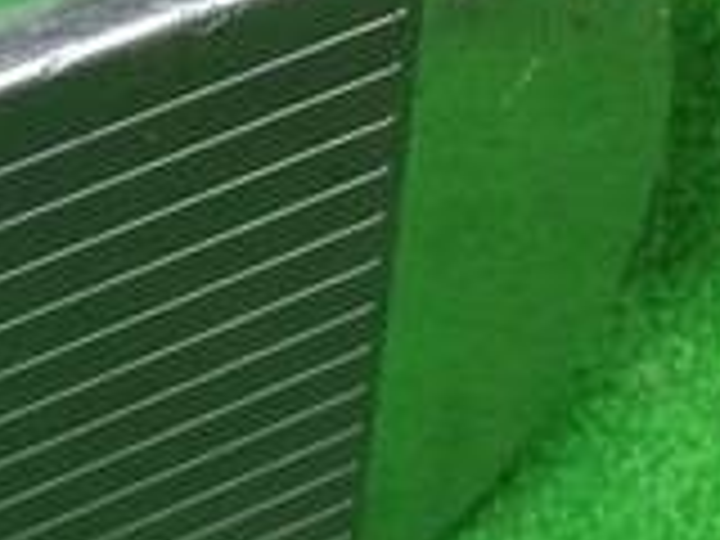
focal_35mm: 124
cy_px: 225
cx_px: -9
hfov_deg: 15.6
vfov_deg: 11.9
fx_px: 2579
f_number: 2.4
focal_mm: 3.3
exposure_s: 1/24
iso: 200
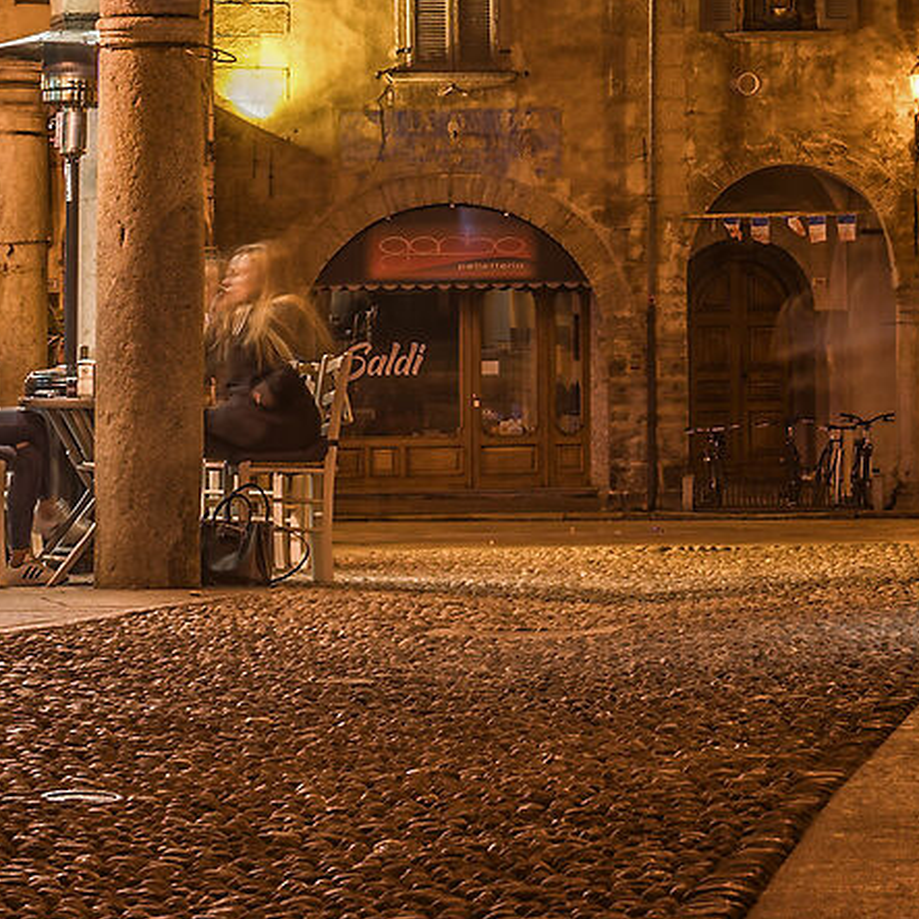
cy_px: -950
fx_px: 4836
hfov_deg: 10.9
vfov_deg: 10.0
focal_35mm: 161
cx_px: 428
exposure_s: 8
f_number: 4.5
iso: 100
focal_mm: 35
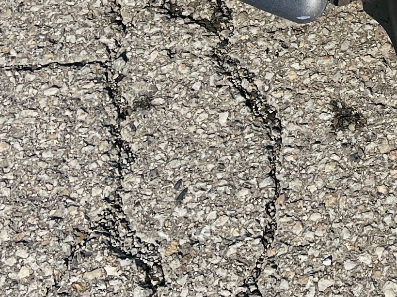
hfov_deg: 14.4
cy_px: -329
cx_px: 595
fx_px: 1468
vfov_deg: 10.5
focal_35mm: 128
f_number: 1.6
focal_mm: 5.1
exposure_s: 1/4484
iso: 50
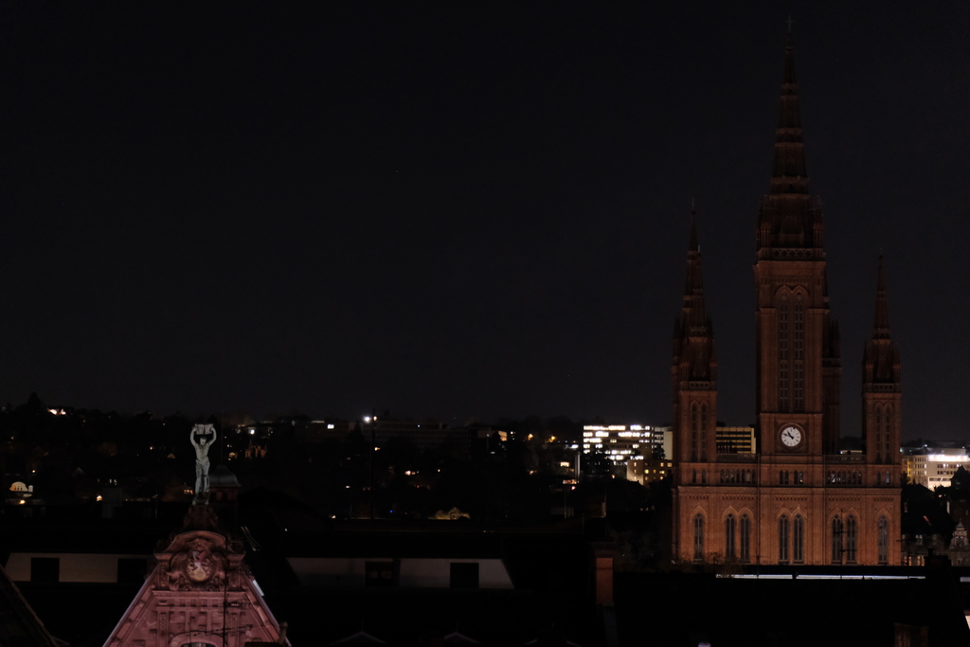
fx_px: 2829
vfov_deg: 13.0
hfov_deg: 19.5
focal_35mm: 105
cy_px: 324
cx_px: 485
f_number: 2.8
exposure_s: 1/4
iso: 3200
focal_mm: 70
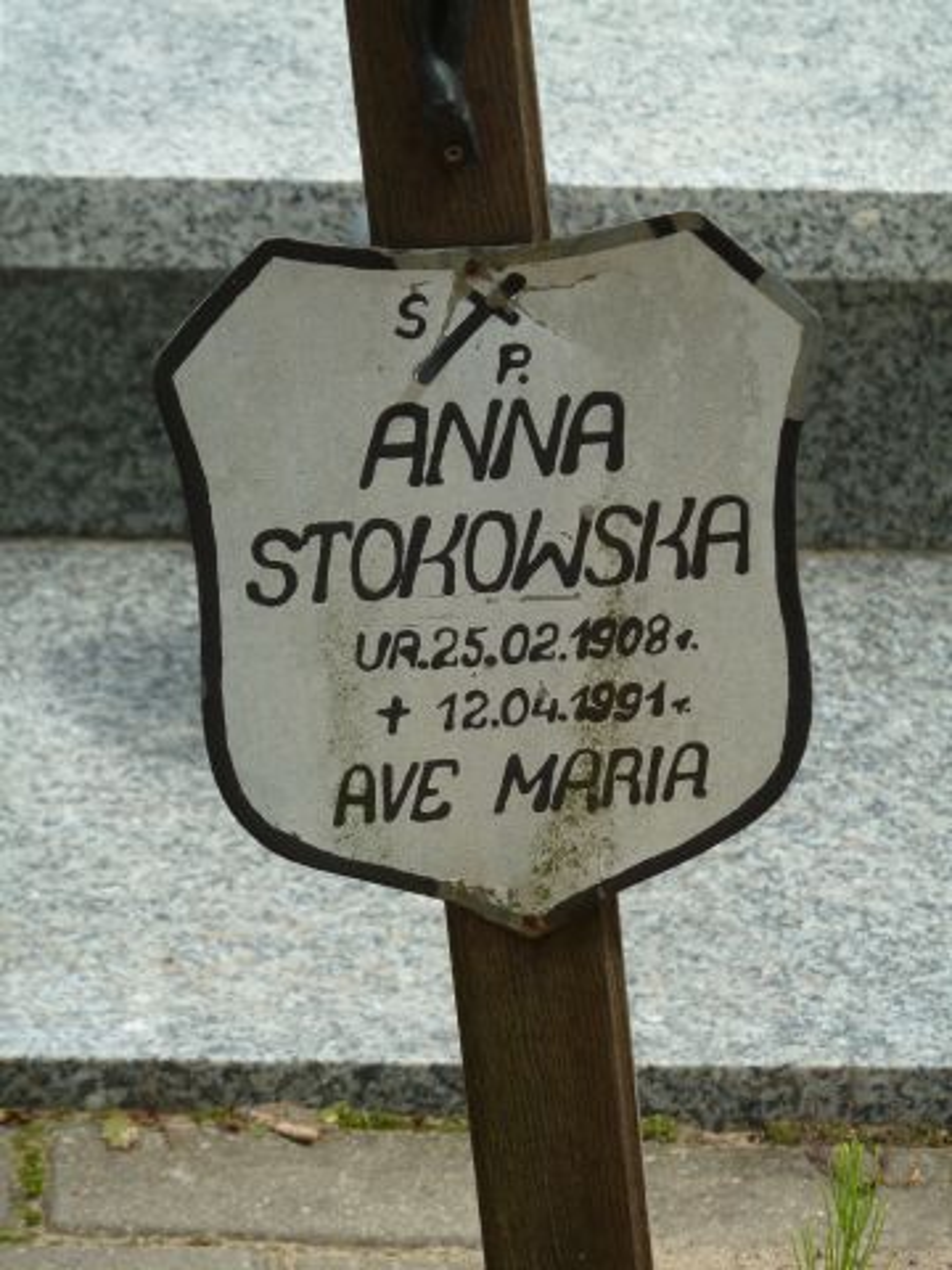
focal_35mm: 210
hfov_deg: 7.1
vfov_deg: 9.4
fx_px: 7700
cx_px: 476
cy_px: 635
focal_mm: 34.4
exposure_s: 1/250
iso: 80
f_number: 4.6
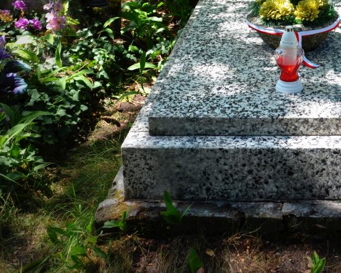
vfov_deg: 21.8
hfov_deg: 28.8
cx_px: 281
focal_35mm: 64
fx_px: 646
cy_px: -68
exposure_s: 1/100
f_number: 6.3
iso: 100
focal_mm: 18
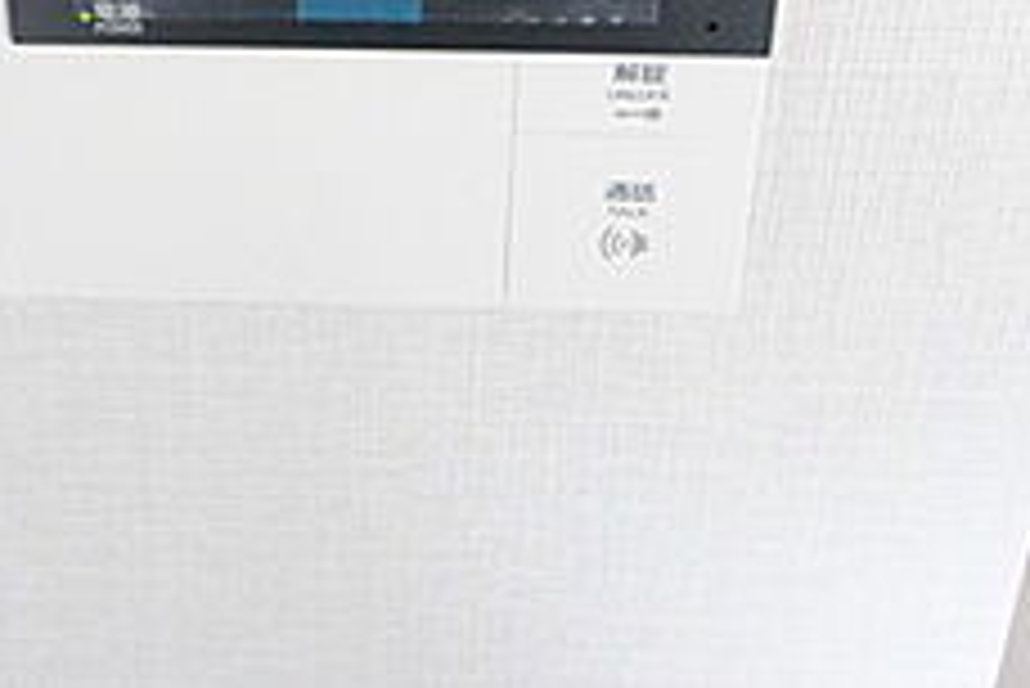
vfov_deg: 18.5
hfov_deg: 29.5
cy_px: -270
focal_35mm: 67
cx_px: 243
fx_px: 1918
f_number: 5.6
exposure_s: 1/50
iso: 800
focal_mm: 16
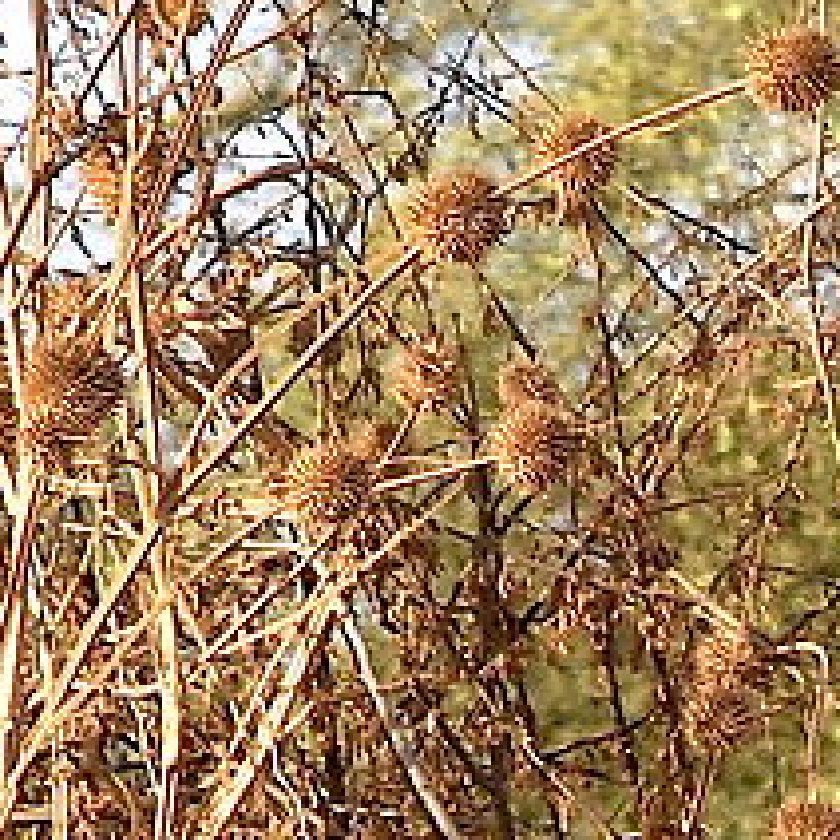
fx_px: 27756
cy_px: 2678
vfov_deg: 1.7
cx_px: 4382
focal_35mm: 1011
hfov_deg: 1.7
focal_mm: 70
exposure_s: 1/500
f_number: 5.6
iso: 250
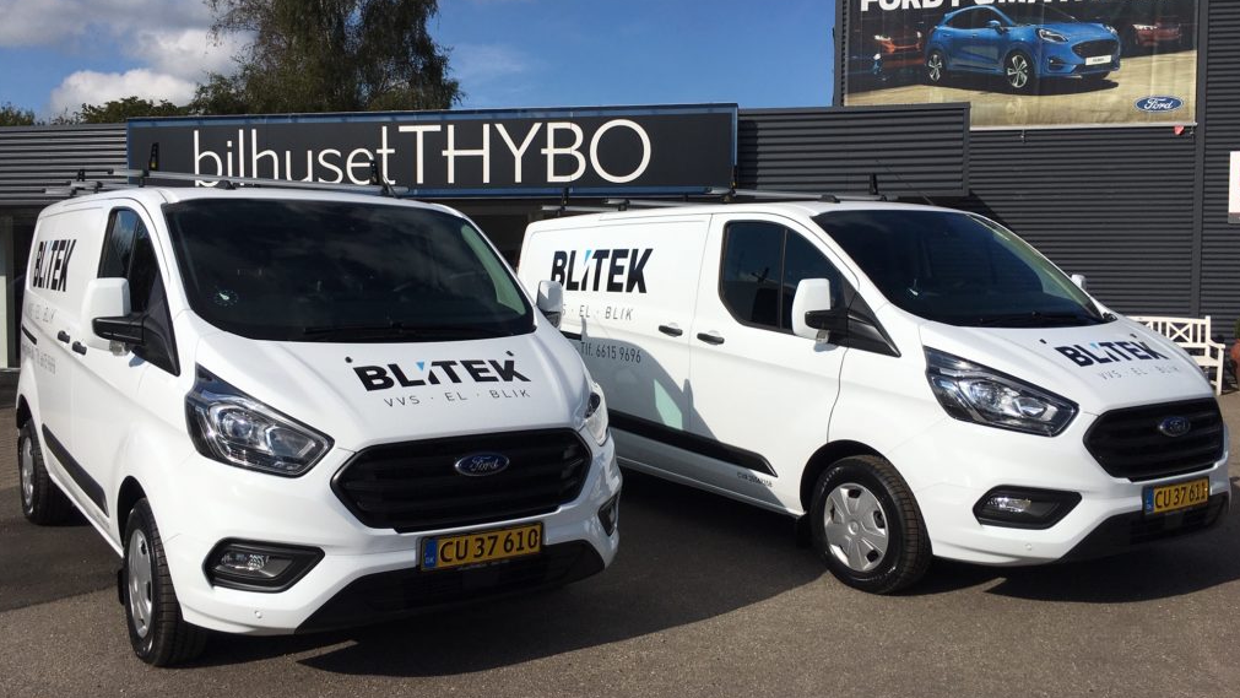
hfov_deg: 61.0
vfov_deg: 36.7
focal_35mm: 32
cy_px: 319
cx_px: 619
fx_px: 1052
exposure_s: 1/4274
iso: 25
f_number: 2.2
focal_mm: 4.15
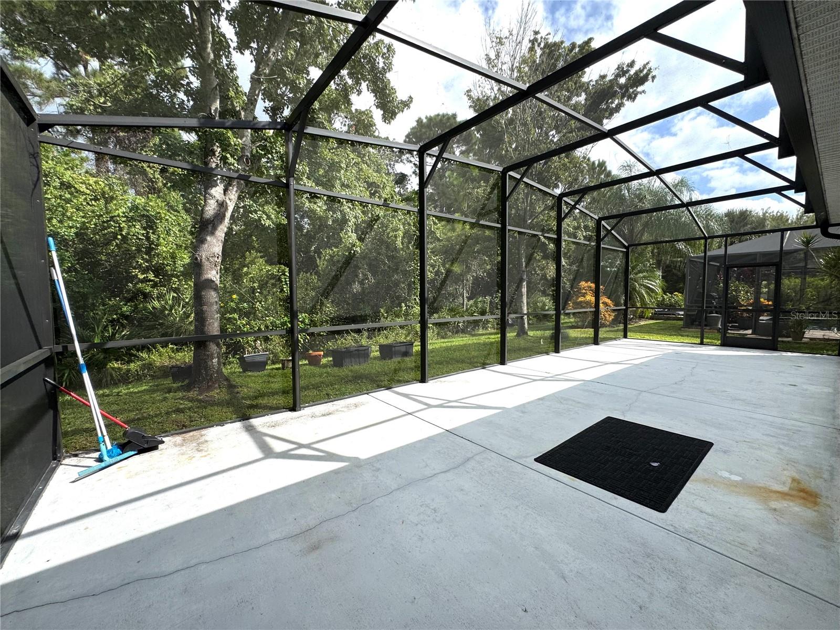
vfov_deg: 85.7
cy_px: 315
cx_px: 420
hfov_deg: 102.1
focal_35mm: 14
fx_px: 340
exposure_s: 1/1748
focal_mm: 2.22
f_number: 2.2
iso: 40
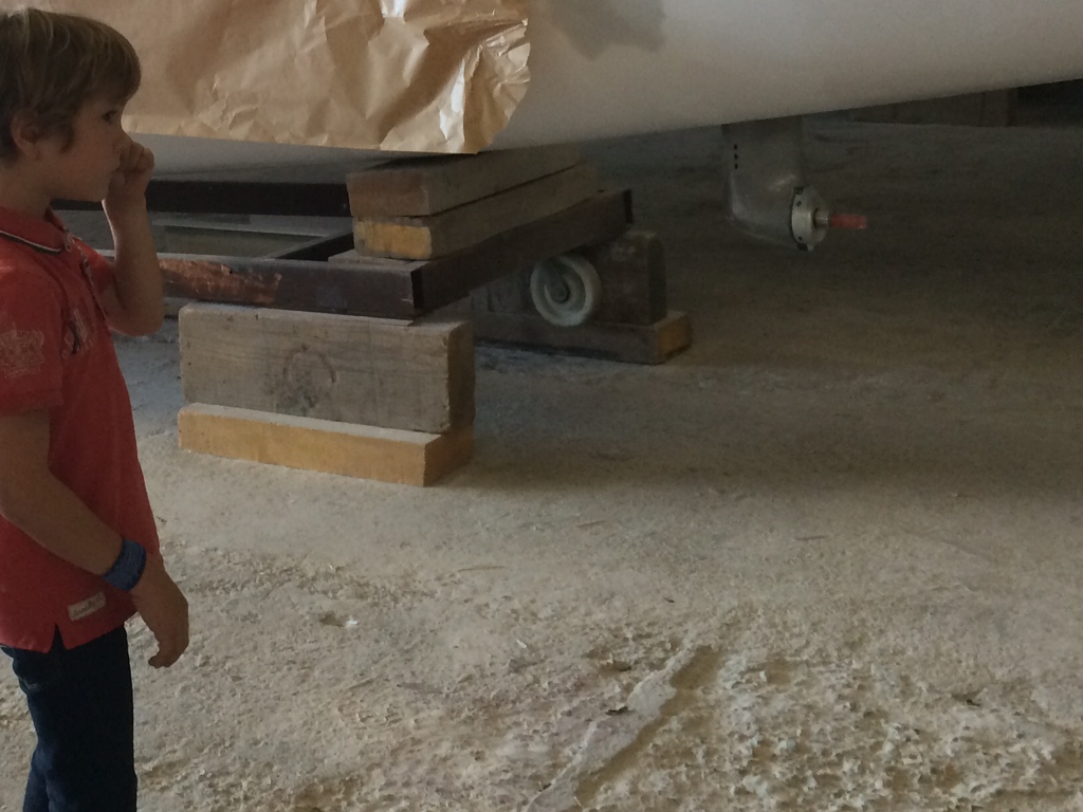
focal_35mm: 58
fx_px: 1815
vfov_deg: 24.4
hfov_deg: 32.6
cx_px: 276
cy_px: 59
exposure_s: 1/33
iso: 64
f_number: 2.2
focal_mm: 4.15
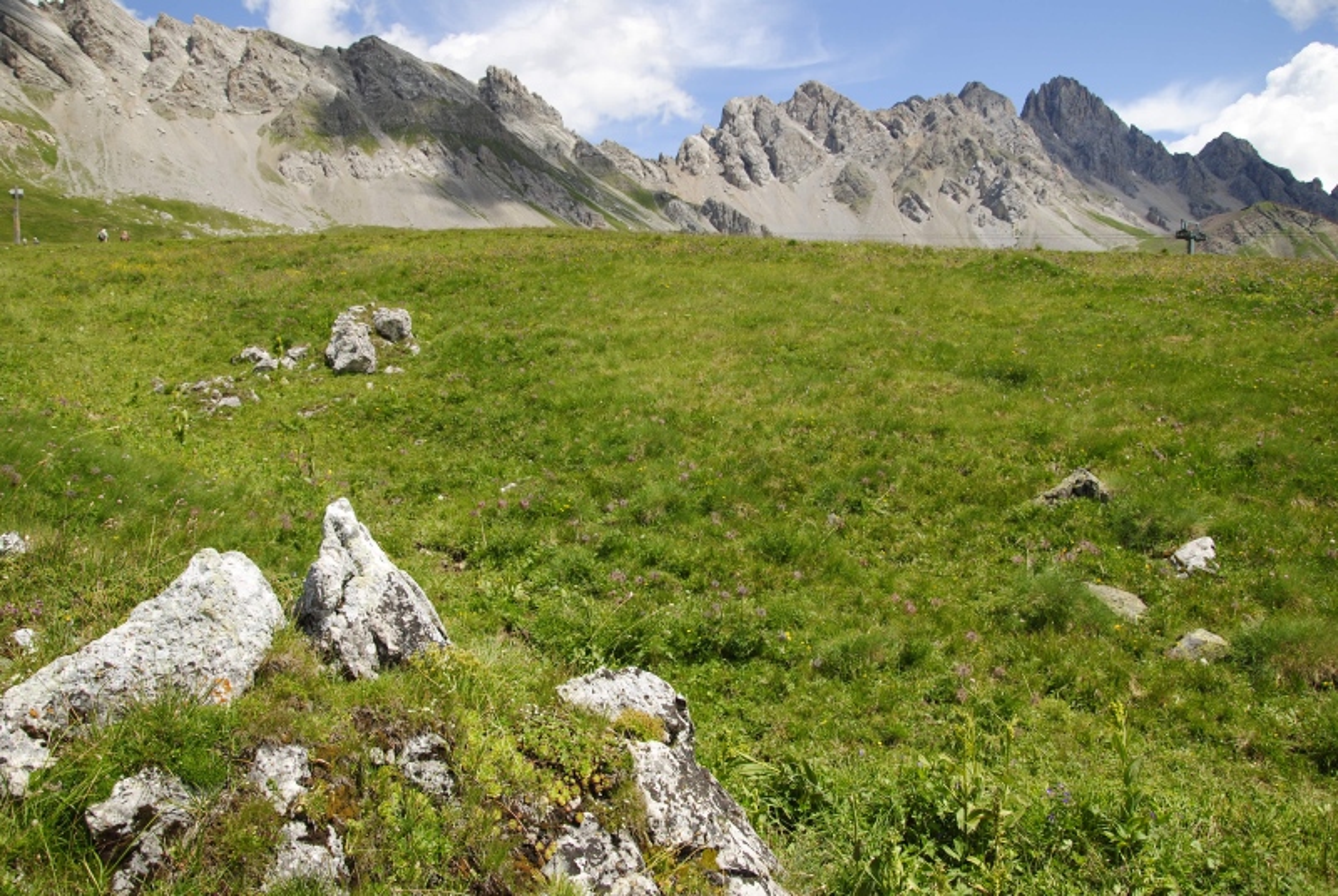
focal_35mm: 27
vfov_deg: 48.1
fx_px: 1005
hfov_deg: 67.3
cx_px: 669
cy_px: 448
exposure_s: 1/200
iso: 100
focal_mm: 18
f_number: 7.1
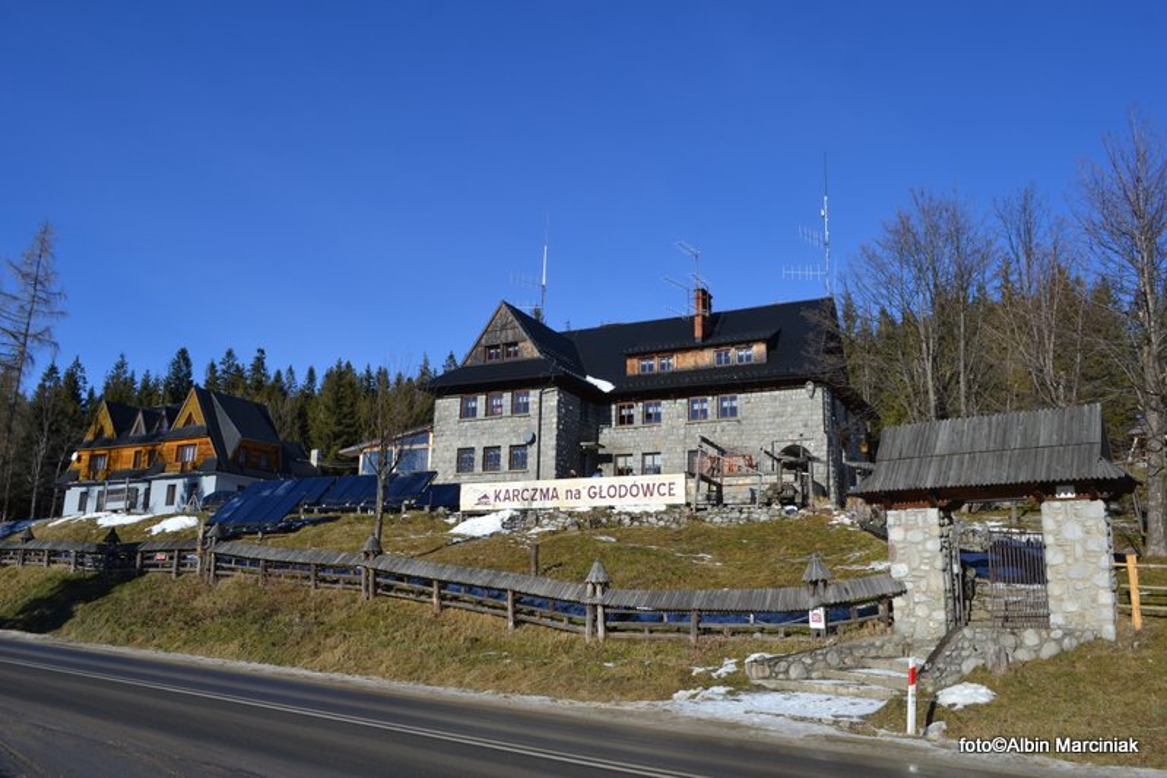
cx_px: 584
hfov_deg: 67.4
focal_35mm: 27
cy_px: 389
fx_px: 875
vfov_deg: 47.9
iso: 100
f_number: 8
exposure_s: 1/320
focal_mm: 18
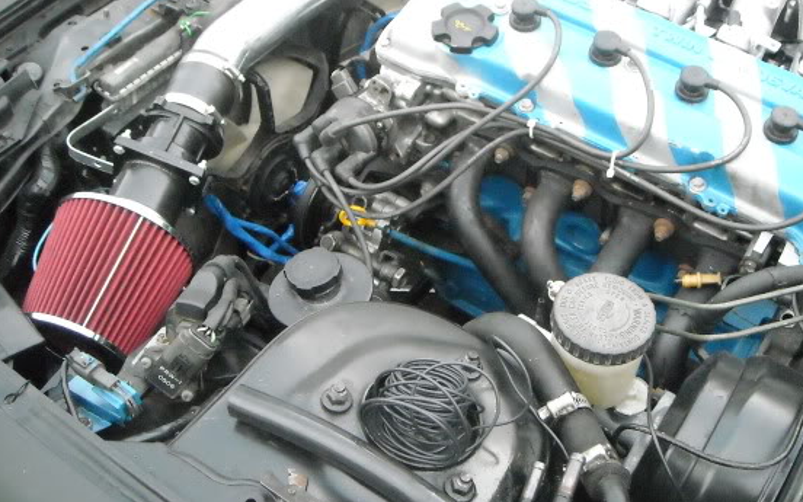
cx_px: 458
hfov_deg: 46.1
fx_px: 941
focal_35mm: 43
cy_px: 218
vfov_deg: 29.8
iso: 702
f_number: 2.8
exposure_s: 1/250
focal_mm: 5.7
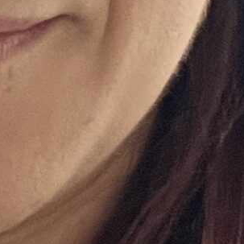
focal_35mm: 224
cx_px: -197
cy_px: -31
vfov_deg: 7.8
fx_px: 1786
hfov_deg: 7.6
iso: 250
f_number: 2.2
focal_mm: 2.71
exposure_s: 1/50
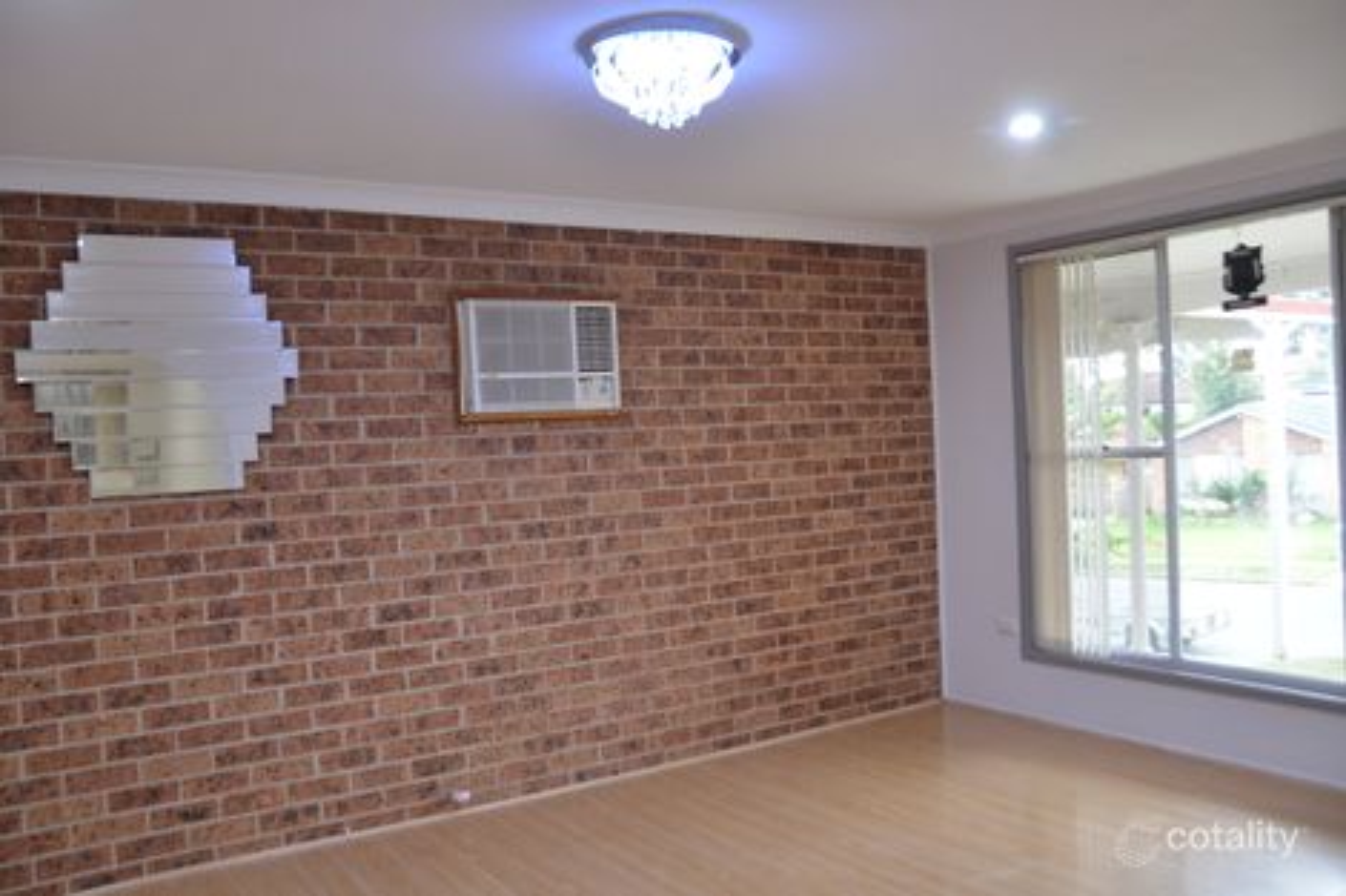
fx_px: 1121
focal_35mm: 30
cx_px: 673
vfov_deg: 43.6
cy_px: 448
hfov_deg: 61.9
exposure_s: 1/40
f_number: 3.5
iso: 800
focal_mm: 20
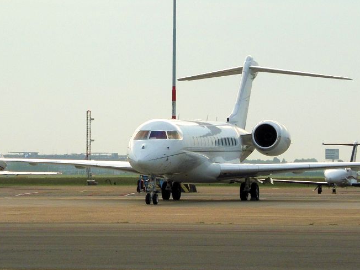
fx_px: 3494
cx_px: 145
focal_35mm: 336
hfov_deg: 5.9
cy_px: 96
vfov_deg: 4.4
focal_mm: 38.2
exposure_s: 1/100
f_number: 6.3
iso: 160
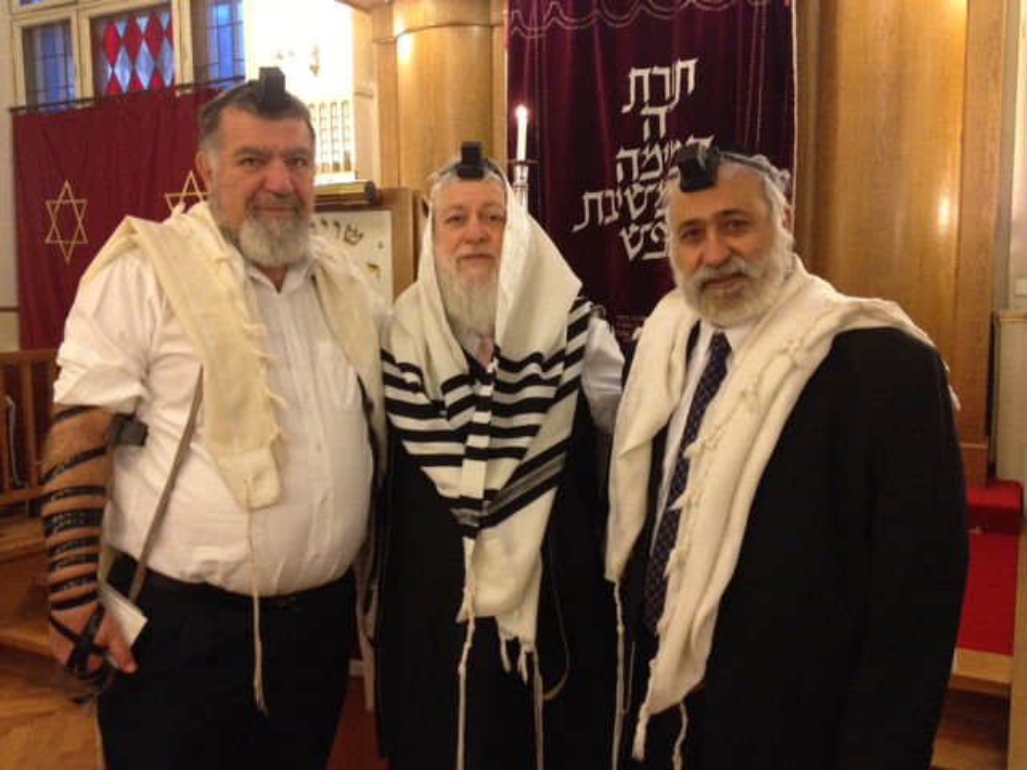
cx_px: 514
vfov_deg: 40.7
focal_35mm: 35
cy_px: 385
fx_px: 1038
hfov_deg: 52.6
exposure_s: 1/20
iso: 320
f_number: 2.4
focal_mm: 4.28
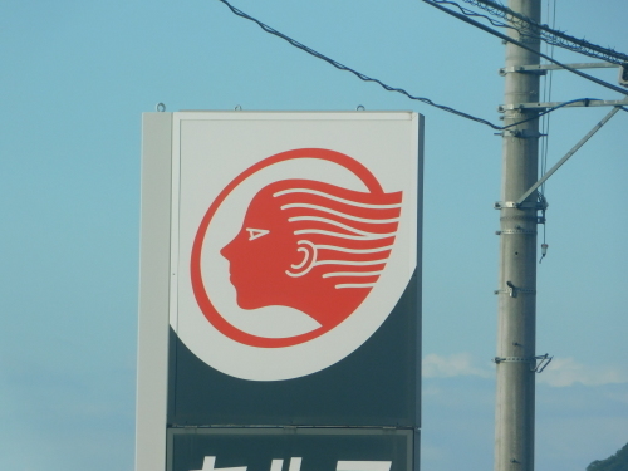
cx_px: 314
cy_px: 236
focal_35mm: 394
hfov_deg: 5.0
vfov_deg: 3.8
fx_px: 7148
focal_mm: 70
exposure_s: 1/320
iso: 125
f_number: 5.9
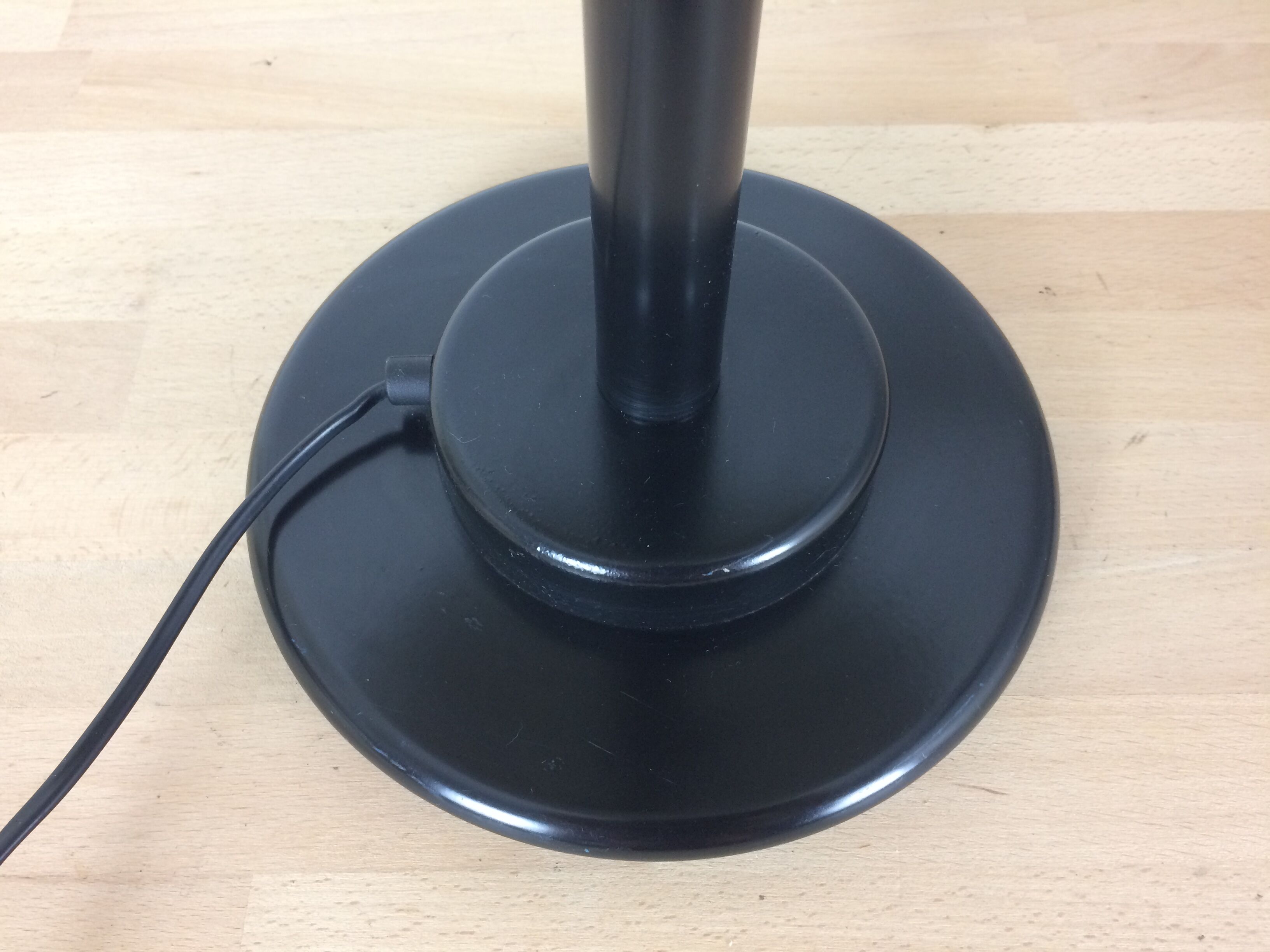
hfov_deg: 61.7
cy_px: 476
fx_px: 1064
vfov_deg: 48.2
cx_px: 635
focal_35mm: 29
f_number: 2.2
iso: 160
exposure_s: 1/33
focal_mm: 4.15
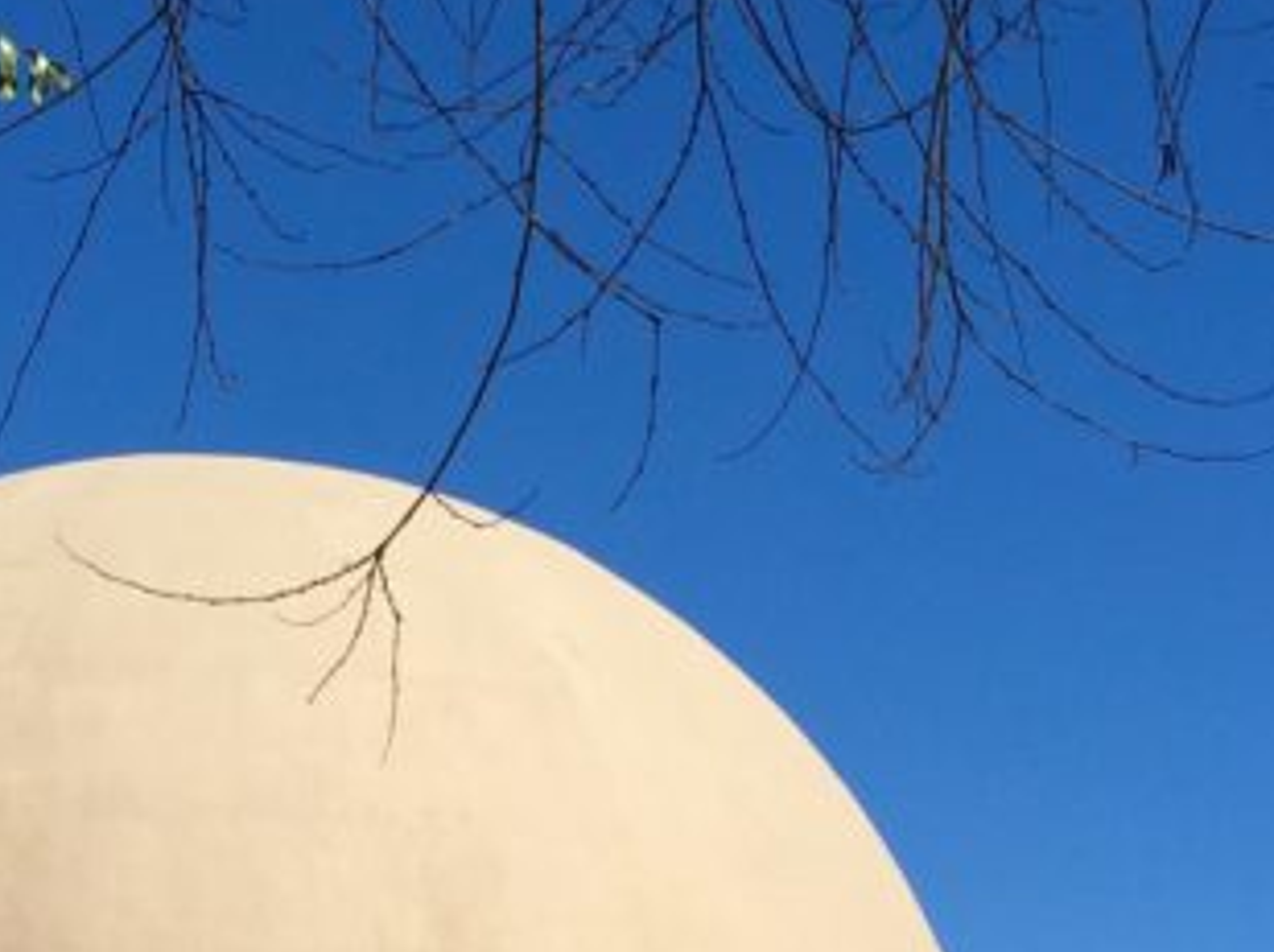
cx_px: 462
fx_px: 3456
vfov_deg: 15.2
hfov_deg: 20.8
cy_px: 1129
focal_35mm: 94
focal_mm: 4.15
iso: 32
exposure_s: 1/2475
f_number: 2.2
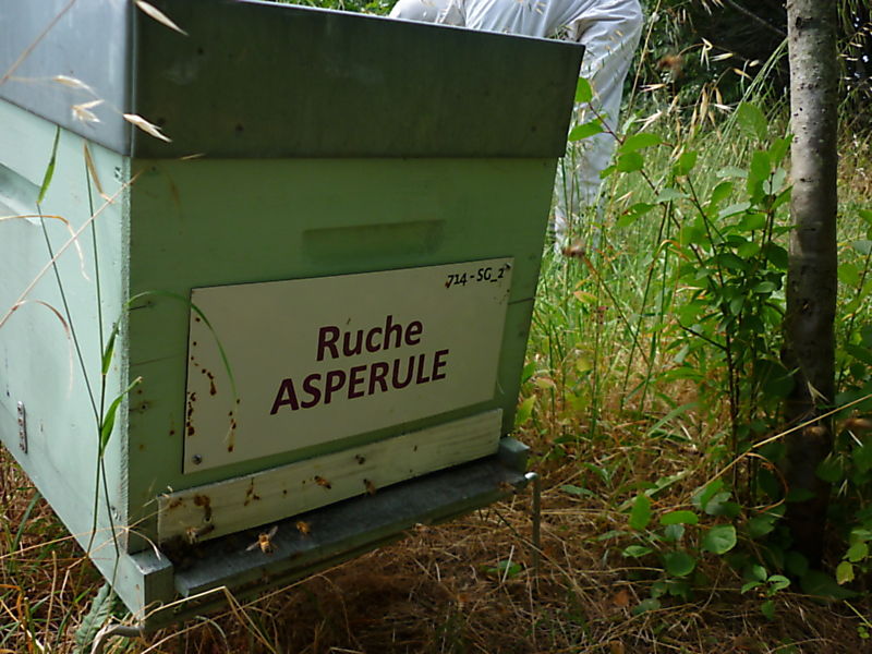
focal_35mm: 33
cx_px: 436
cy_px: 327
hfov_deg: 55.4
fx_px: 831
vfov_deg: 42.9
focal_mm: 5.5
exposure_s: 1/400
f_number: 2.8
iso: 80
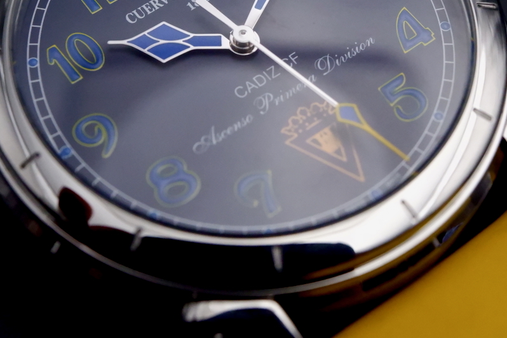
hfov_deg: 25.4
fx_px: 1127
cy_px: 60
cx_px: 248
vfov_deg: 16.9
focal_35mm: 80
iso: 6400
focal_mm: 31.5
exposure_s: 1/4000
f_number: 8
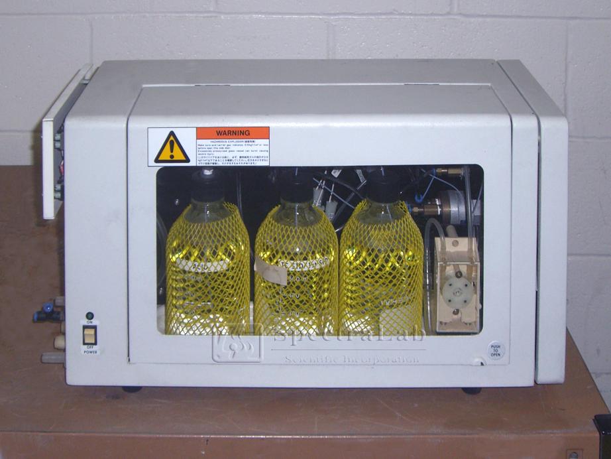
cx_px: 306
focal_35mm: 47
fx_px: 830
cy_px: 230
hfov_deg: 40.4
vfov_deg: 30.9
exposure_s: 1/60
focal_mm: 7.6
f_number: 3
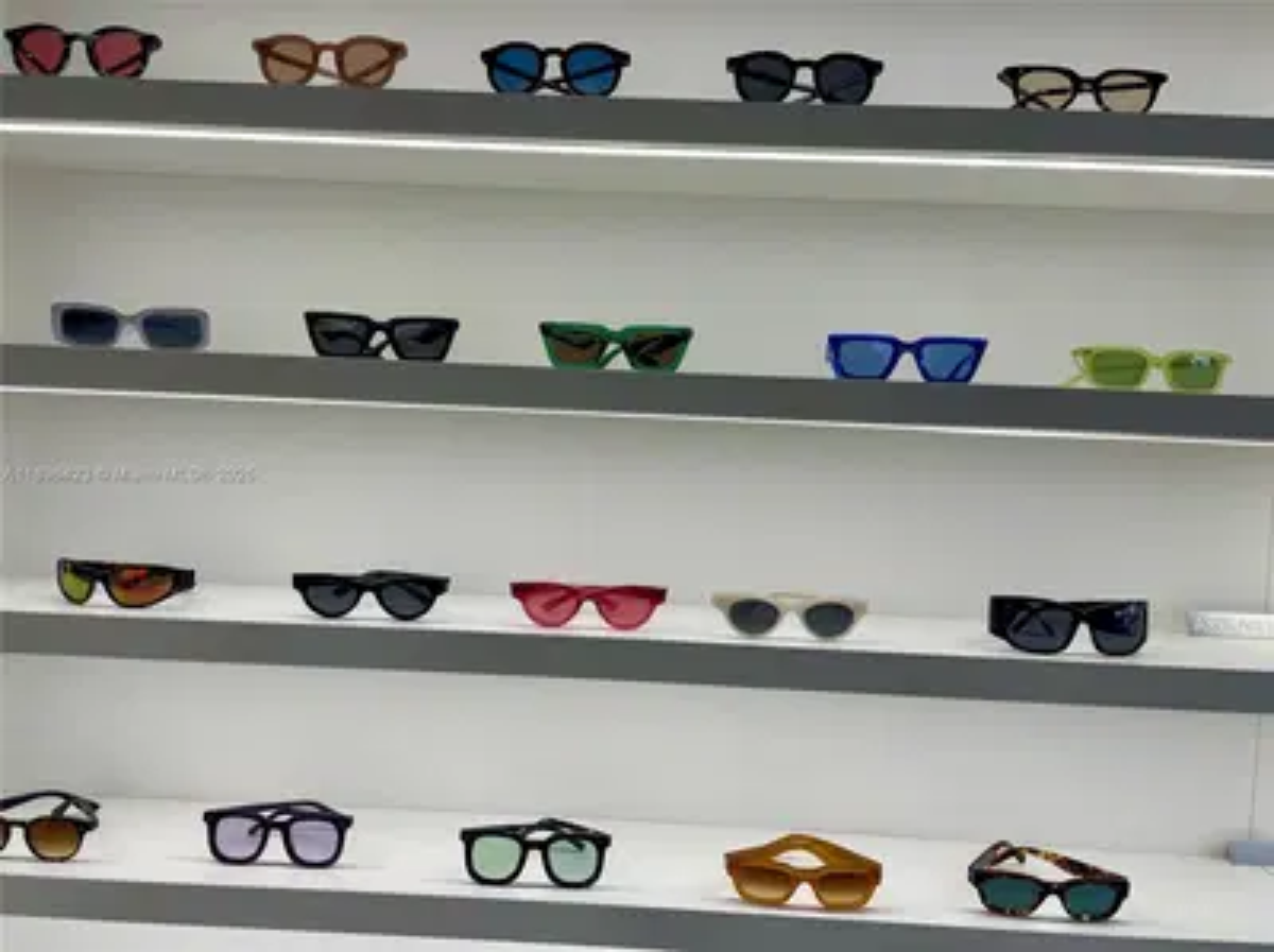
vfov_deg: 53.0
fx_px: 956
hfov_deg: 67.4
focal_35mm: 26
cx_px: 637
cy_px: 476
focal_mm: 4.2
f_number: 1.6
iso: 32
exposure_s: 1/63
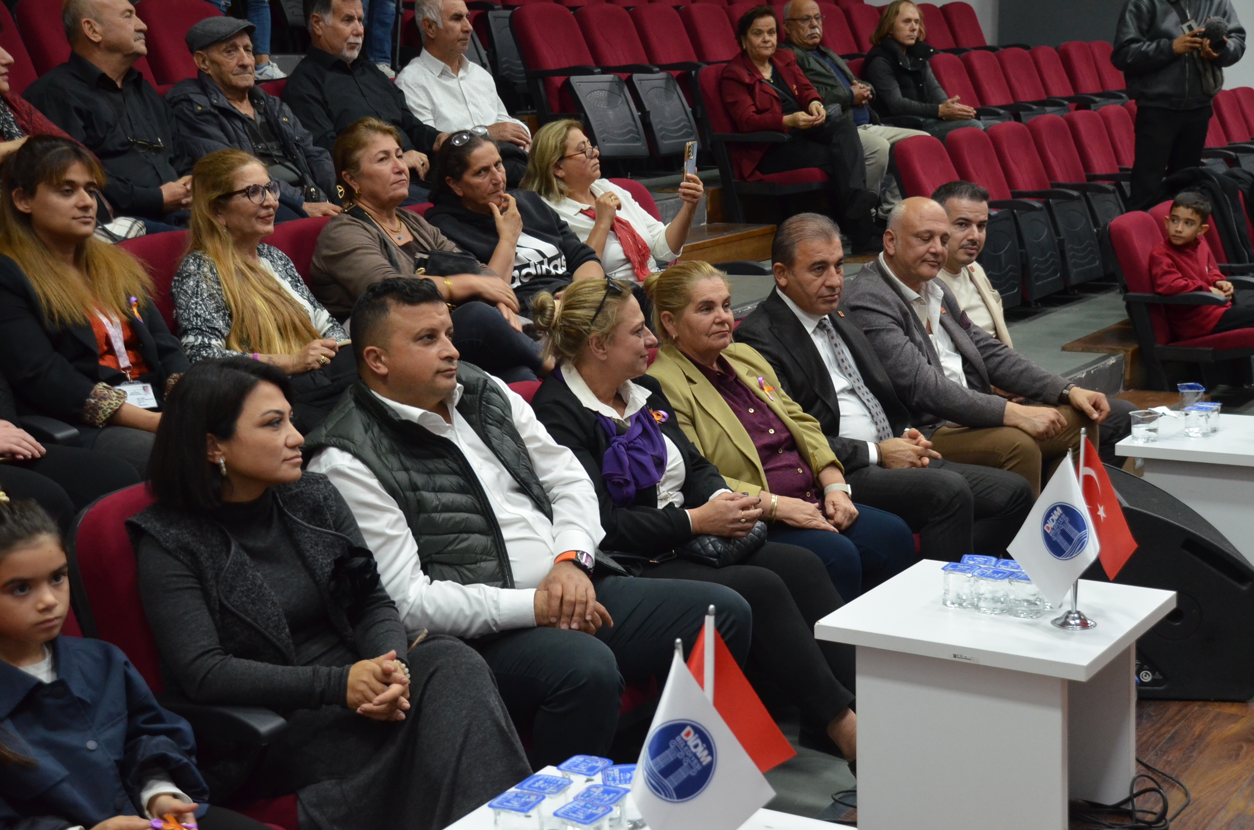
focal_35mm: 52
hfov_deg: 37.9
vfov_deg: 25.6
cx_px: 627
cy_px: 415
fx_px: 1825
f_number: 4.2
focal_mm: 35
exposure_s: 1/30
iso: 1600
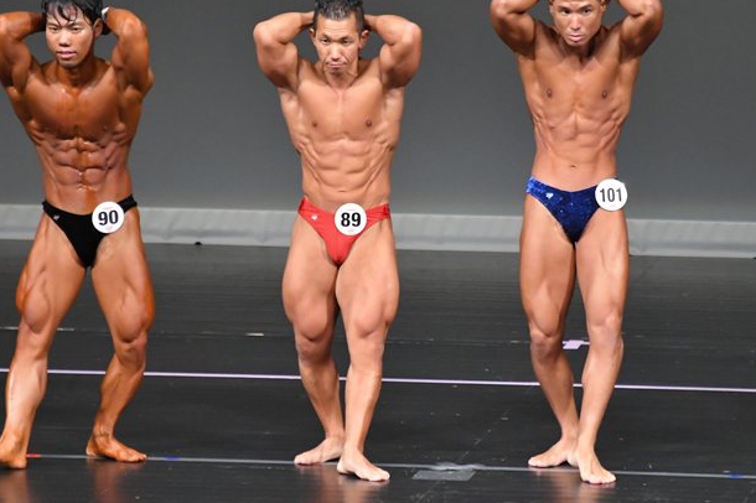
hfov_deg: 4.7
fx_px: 9193
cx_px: 457
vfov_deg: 3.1
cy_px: 224
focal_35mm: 438
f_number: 5.6
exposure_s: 1/400
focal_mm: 230
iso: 5000
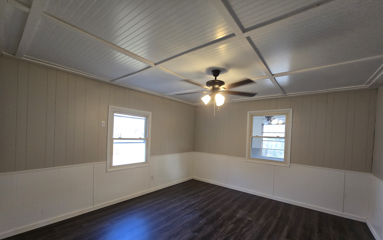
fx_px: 146
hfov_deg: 105.3
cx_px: 193
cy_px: 137
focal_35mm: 14
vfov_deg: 78.2
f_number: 2.2
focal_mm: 2.2
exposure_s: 1/60
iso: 160
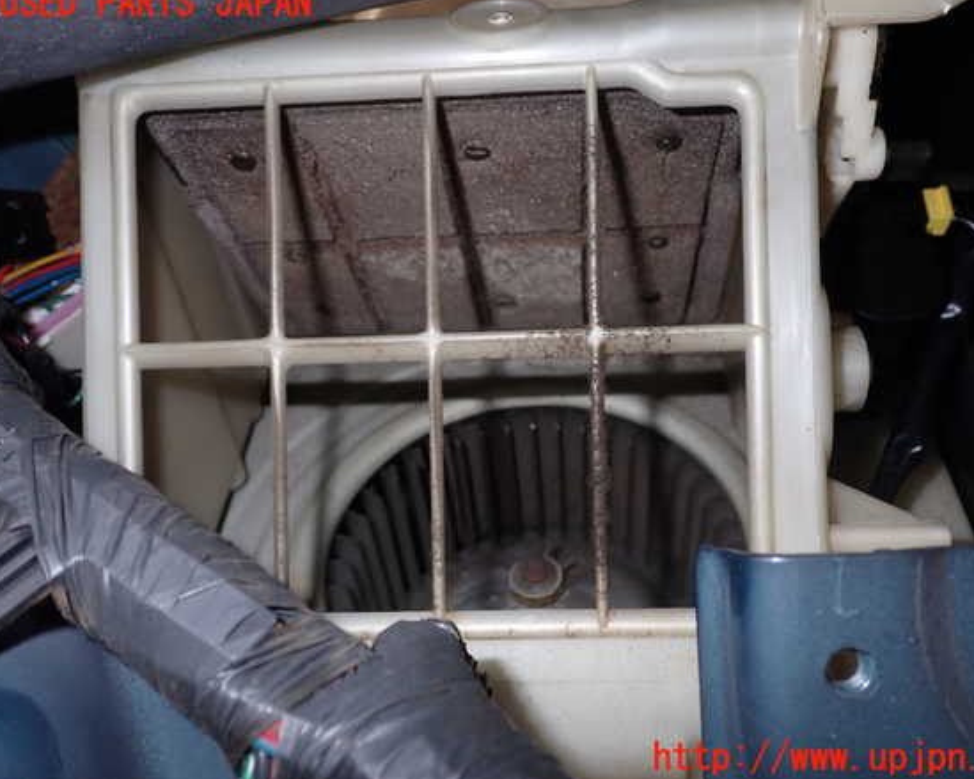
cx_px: 522
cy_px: 382
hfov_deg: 55.6
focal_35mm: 32
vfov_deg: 45.8
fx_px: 922
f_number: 6.3
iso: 200
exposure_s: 1/30
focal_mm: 5.4
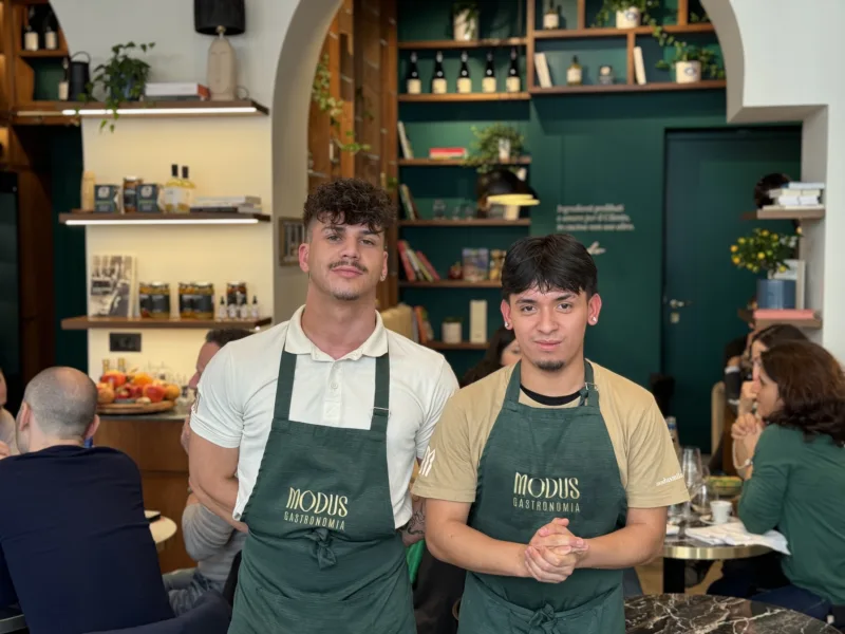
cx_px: 422
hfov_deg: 39.7
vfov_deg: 30.3
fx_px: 1172
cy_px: 317
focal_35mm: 48
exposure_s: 1/50
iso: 64
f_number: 1.78
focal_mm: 6.86
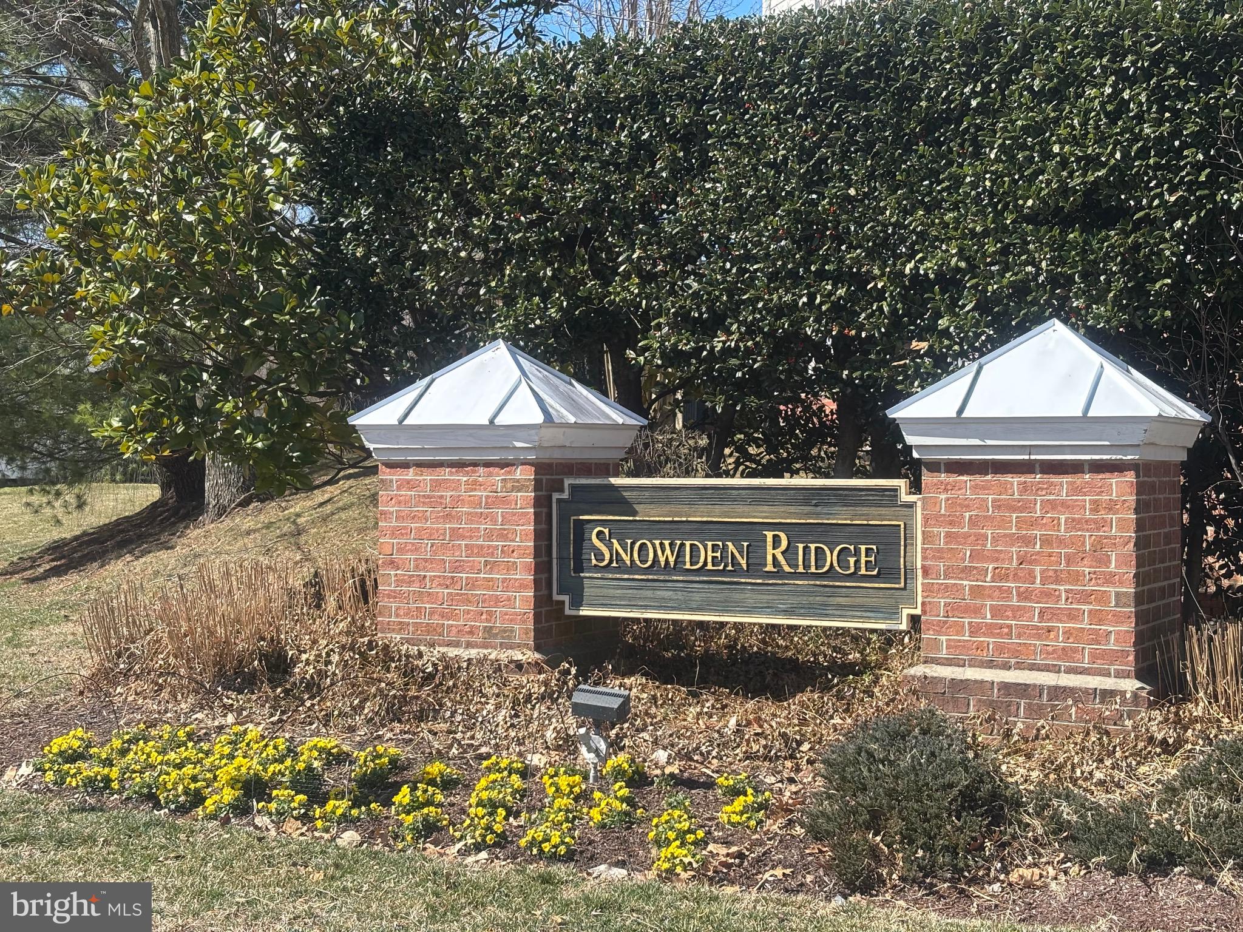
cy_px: 466
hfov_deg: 36.8
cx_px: 622
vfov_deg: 28.0
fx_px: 1867
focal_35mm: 52
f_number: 1.6
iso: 32
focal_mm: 5.96
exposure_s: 1/1220
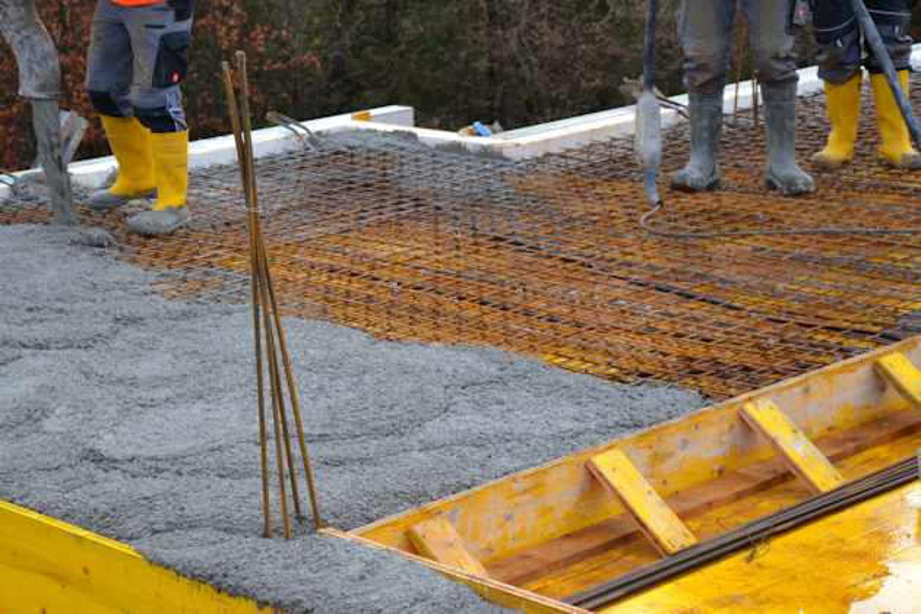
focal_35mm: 68
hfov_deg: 29.9
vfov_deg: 20.2
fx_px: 1727
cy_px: 307
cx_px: 460
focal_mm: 45
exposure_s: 1/125
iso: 160
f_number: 5.6
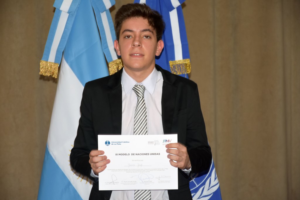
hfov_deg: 14.4
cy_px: 100
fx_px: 1188
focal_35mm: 142
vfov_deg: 9.6
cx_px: 150
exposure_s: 1/60
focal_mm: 95
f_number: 5.3
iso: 800
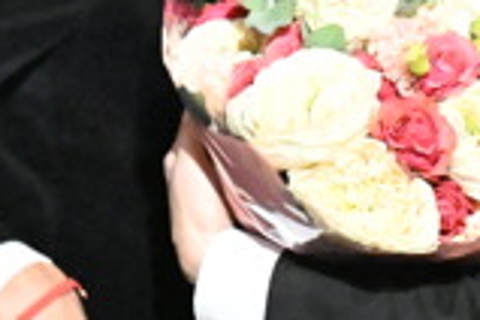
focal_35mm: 456
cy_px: -39
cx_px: 281
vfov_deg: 3.0
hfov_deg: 4.5
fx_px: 6080
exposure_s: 1/125
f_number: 3.5
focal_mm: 70
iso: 25600
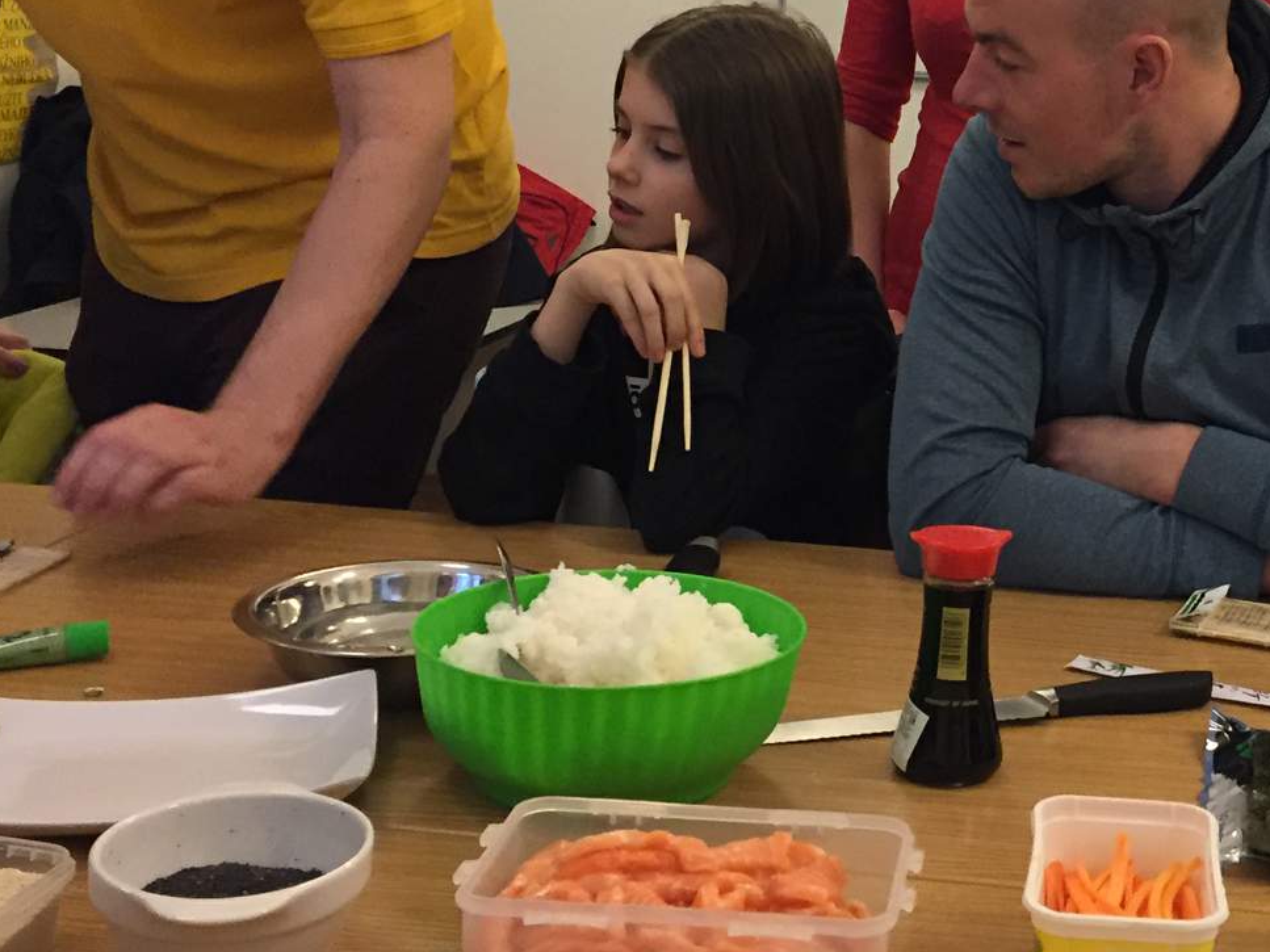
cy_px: 47
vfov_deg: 23.6
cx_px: 1095
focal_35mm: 60
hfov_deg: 31.0
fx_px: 2201
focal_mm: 4.15
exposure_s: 1/33
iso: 200
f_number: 2.2
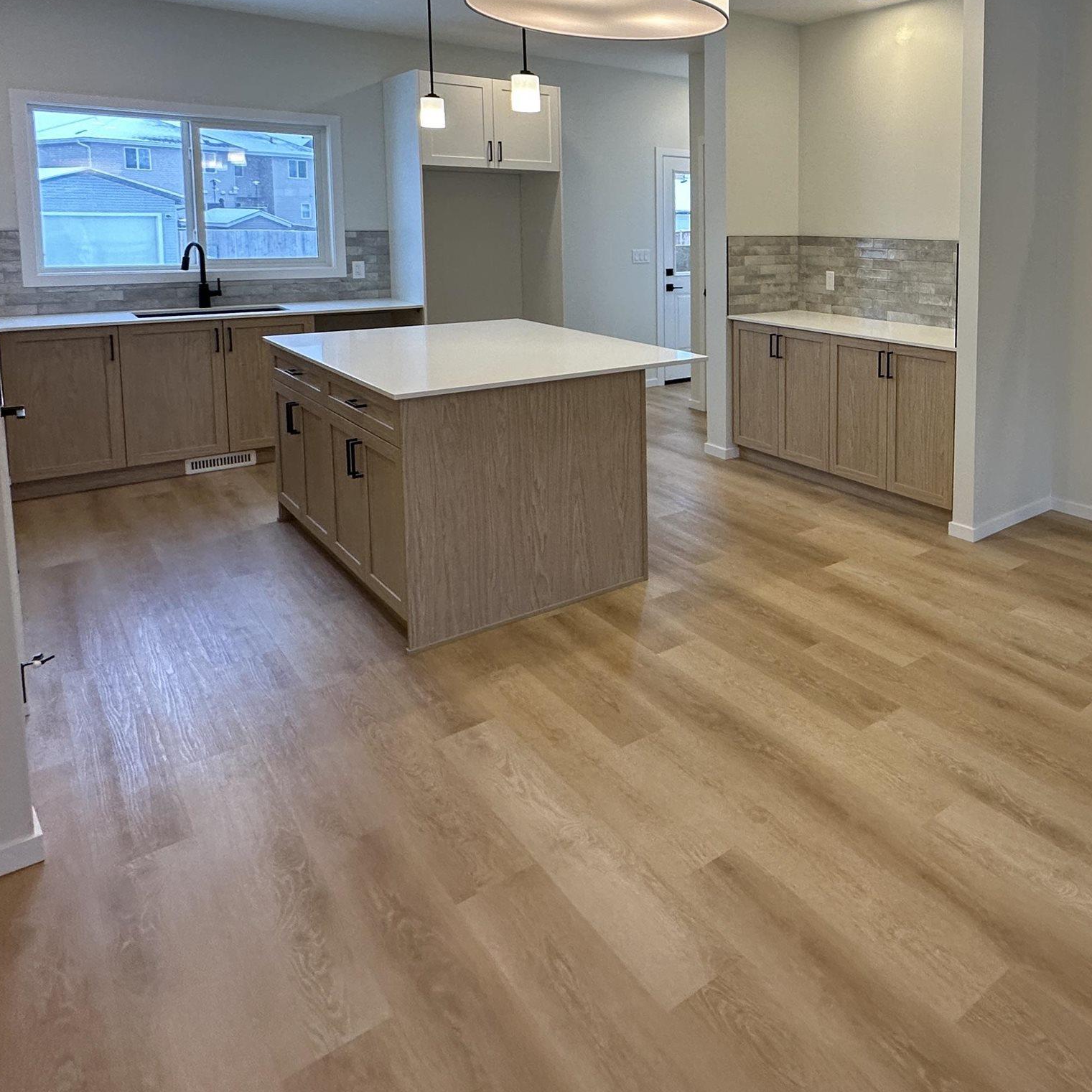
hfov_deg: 58.0
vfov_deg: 60.2
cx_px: 879
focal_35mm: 25
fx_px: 892
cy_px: 301
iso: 125
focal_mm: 2.22
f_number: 2.2
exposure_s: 1/120
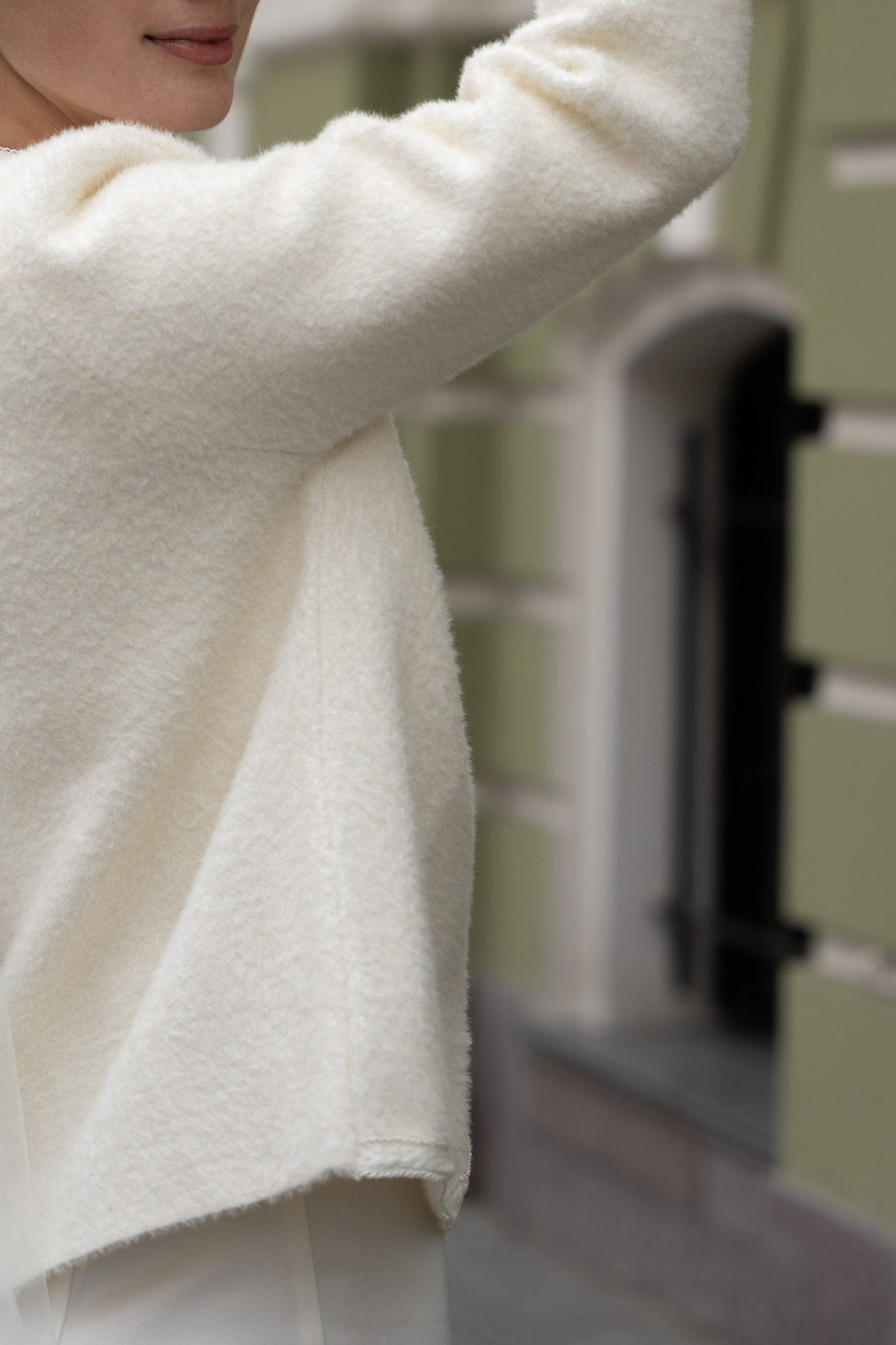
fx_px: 5123
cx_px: 246
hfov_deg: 10.0
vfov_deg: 14.8
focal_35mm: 137
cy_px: 127
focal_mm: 67.6
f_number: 2.8
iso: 64
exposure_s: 1/100
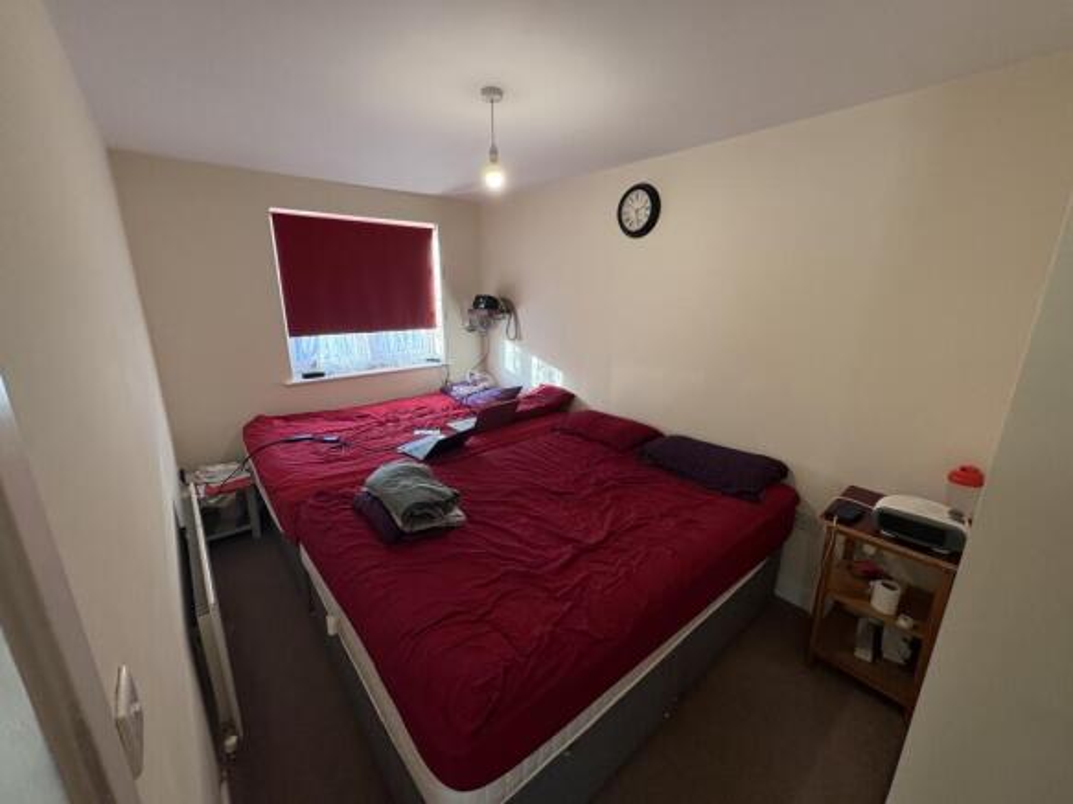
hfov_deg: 102.1
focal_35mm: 14
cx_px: 536
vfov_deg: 85.7
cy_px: 402
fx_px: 434
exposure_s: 1/100
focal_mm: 2.22
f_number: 2.2
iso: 250
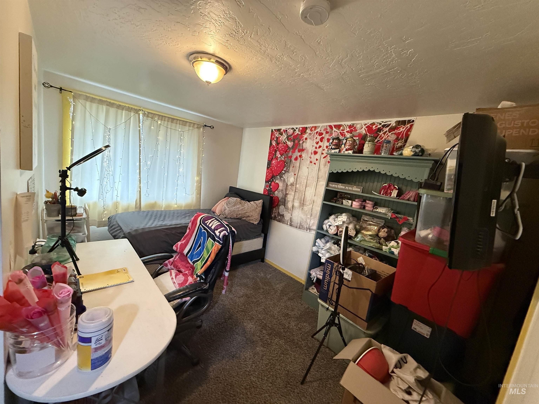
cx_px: 270
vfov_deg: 85.7
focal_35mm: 14
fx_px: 218
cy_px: 202
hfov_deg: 102.1
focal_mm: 2.22
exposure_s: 1/60
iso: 640
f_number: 2.2
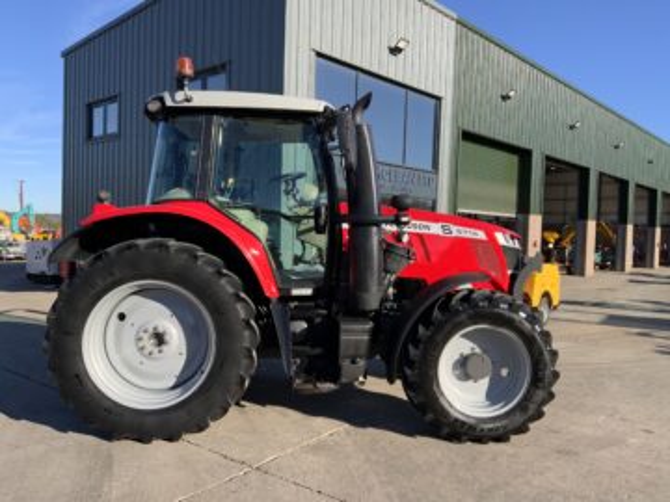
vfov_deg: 48.2
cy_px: 251
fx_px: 561
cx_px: 335
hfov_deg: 61.7
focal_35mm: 29
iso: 16
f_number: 1.8
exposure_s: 1/1098
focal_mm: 3
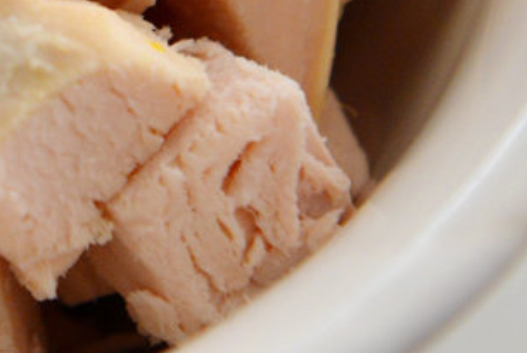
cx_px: -287
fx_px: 3839
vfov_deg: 5.2
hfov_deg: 7.7
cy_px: -291
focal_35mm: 262
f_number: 4
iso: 1250
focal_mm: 50
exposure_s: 1/60
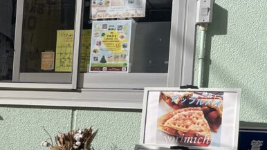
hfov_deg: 19.6
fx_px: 665
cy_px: 139
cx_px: -136
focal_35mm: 94
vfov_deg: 12.8
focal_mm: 4.2
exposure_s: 1/6494
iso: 32
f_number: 1.6
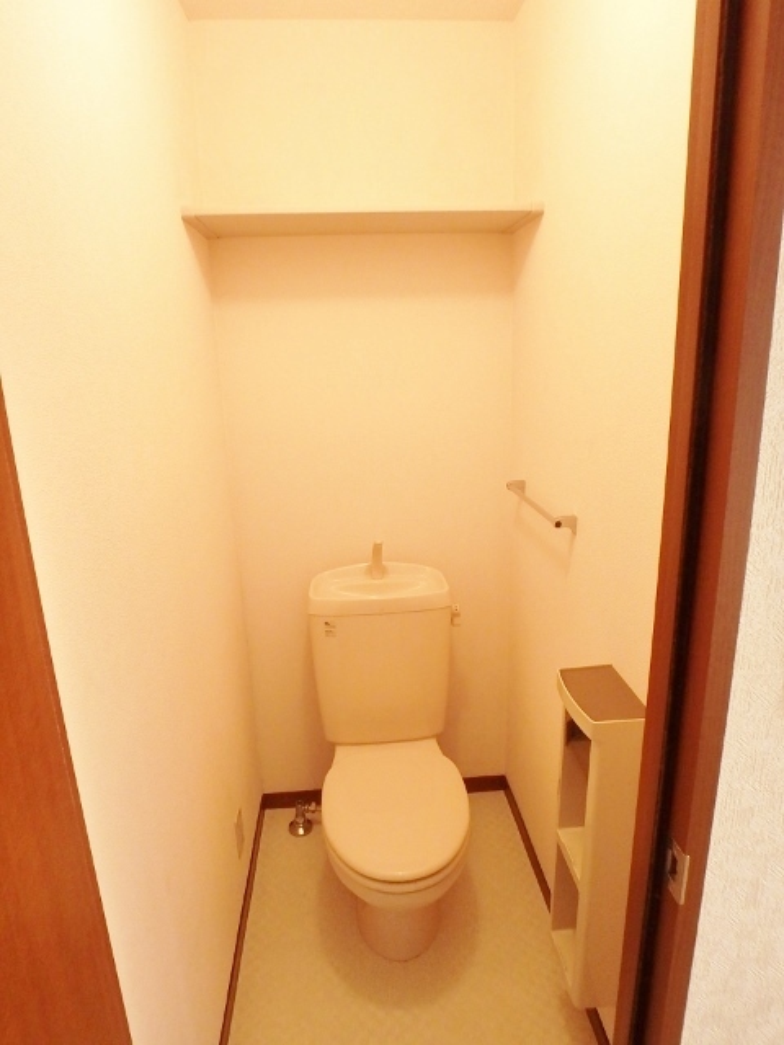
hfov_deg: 63.4
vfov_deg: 79.0
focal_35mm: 21
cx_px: 392
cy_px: 522
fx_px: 634
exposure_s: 1/30
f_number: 3.5
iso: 400
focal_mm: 3.7
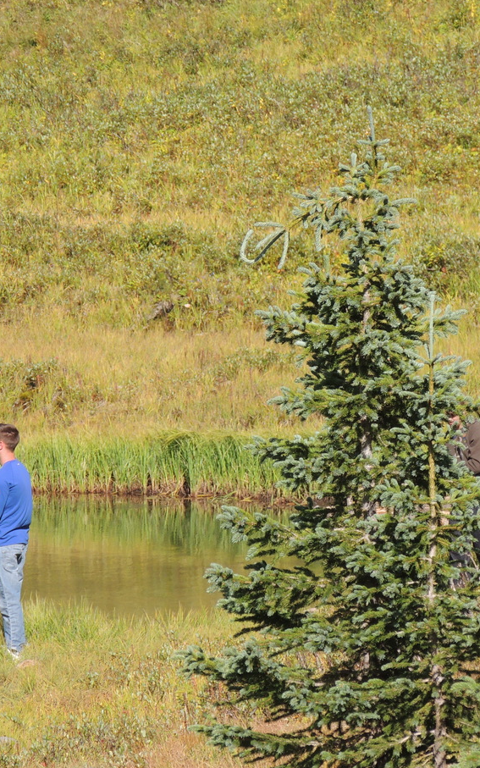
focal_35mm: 651
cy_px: 376
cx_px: 262
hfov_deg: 2.0
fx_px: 13624
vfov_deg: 3.2
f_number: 4.9
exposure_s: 1/400
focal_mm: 77.5
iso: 100
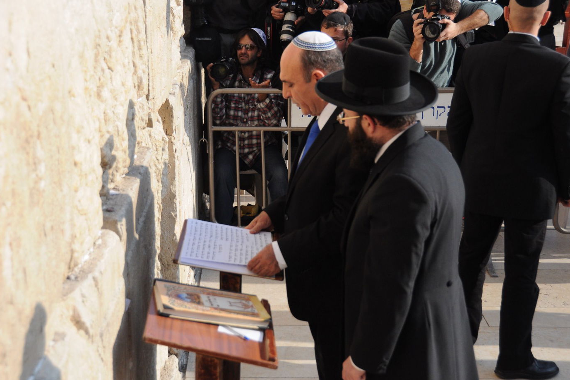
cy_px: 190
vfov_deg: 21.2
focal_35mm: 64
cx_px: 287
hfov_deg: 31.4
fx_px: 1013
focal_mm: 42
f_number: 5.6
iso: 640
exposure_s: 1/2500
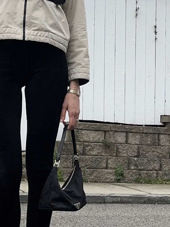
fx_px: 471
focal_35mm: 72
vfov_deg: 26.9
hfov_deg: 20.1
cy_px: 81
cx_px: 21
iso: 25
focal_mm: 2.69
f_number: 1.9
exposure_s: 1/684
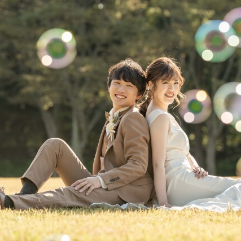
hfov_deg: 8.1
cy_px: 111
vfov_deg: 8.1
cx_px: 170
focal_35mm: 215
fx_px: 1693
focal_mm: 135
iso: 100
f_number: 4
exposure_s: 1/500
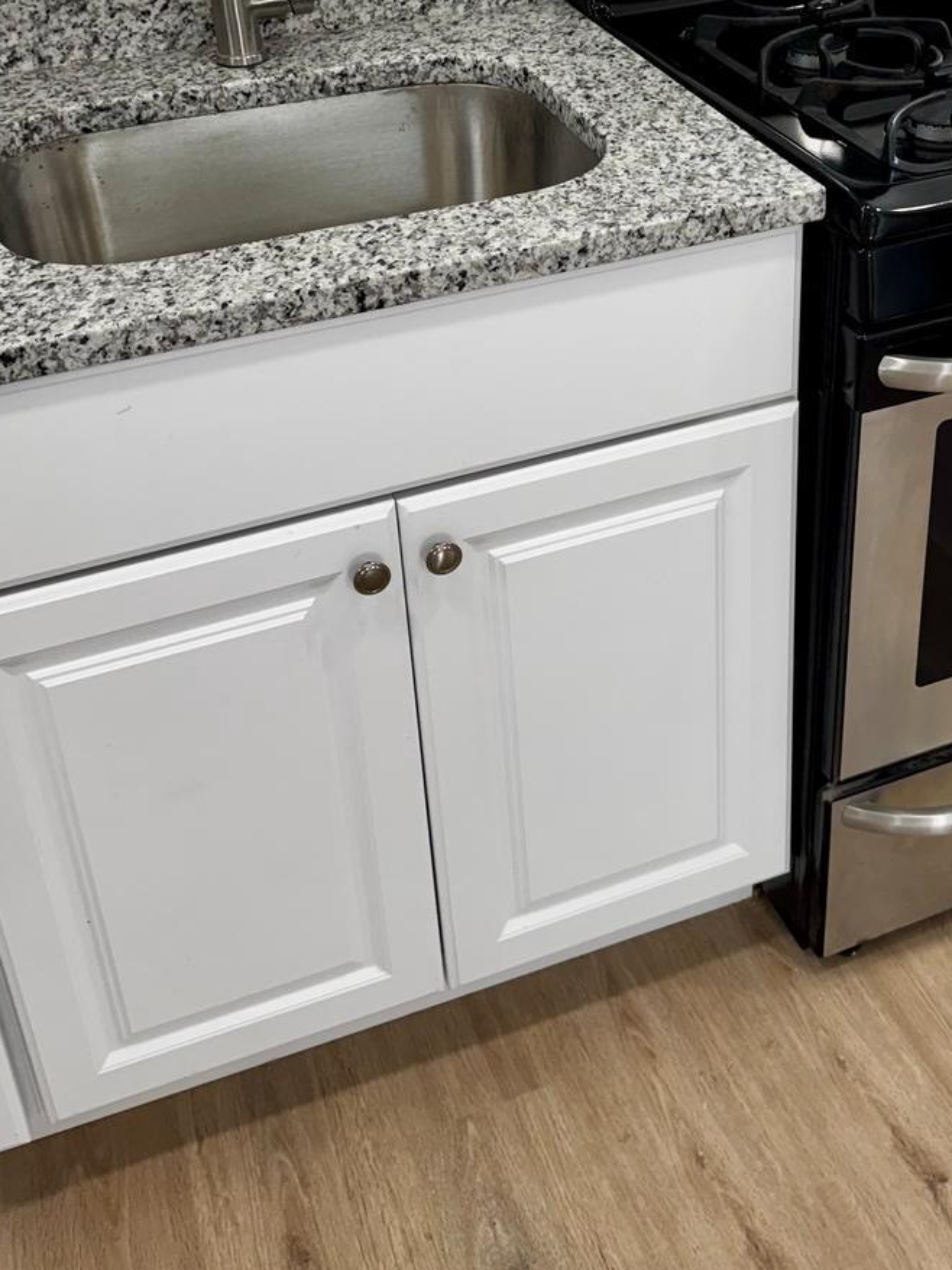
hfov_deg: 34.2
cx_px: 589
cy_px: 318
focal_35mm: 42
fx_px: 1541
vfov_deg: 43.4
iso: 100
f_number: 1.78
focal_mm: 6.76
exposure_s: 1/120
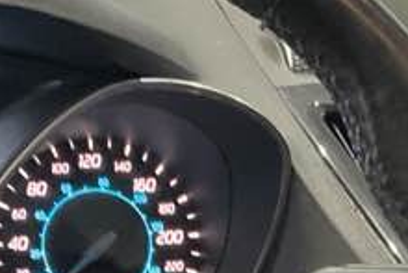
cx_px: 363
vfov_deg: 8.6
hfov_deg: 13.1
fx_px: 1758
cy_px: 459
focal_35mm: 155
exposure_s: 1/40
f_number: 1.8
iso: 320
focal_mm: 3
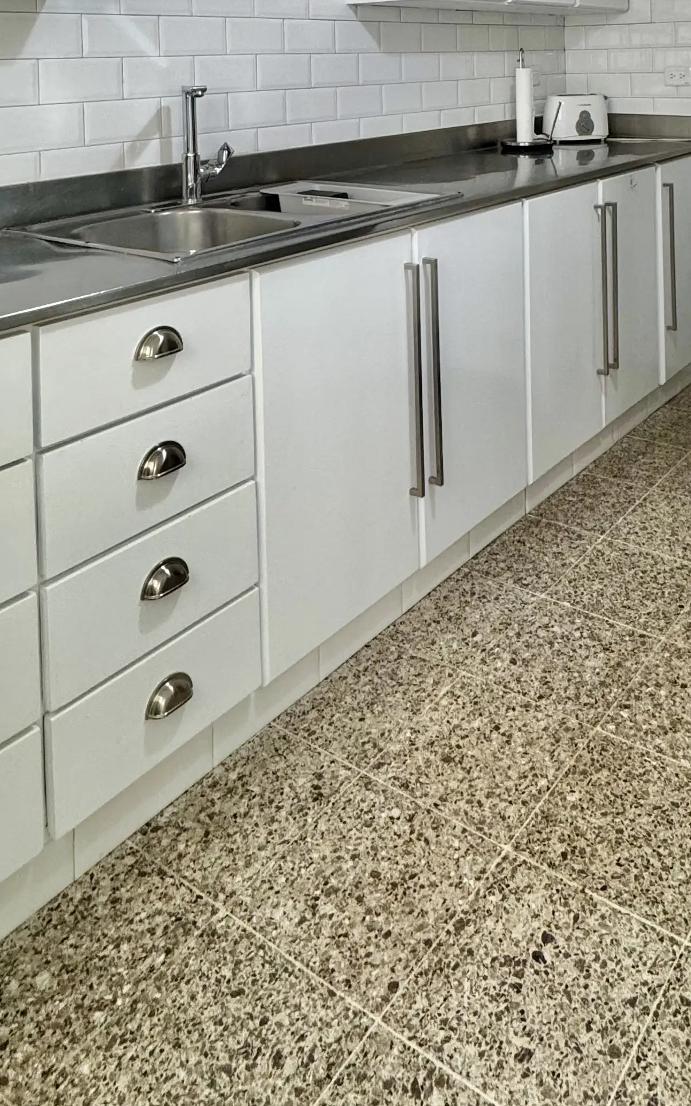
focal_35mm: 31
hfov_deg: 39.4
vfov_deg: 51.9
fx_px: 934
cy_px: 59
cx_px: 527
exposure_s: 1/60
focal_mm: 2.22
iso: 200
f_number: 2.2
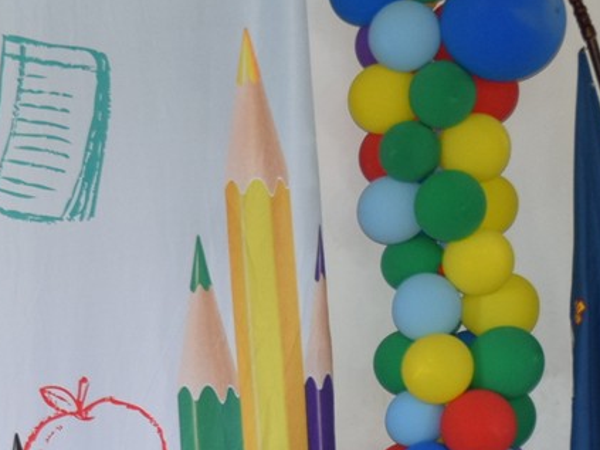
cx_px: -246
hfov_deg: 10.1
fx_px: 3293
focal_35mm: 190
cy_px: 745
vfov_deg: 7.6
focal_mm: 31
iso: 800
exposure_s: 1/100
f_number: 5
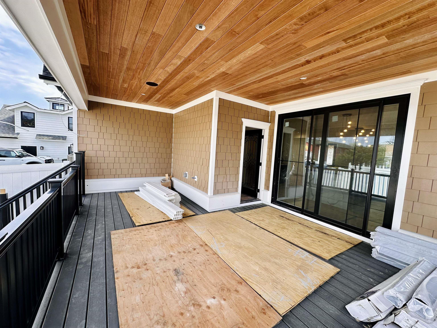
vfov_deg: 85.7
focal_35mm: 14
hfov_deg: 102.1
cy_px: 164
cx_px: 218
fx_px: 177
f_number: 2.2
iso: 40
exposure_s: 1/267
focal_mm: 2.22
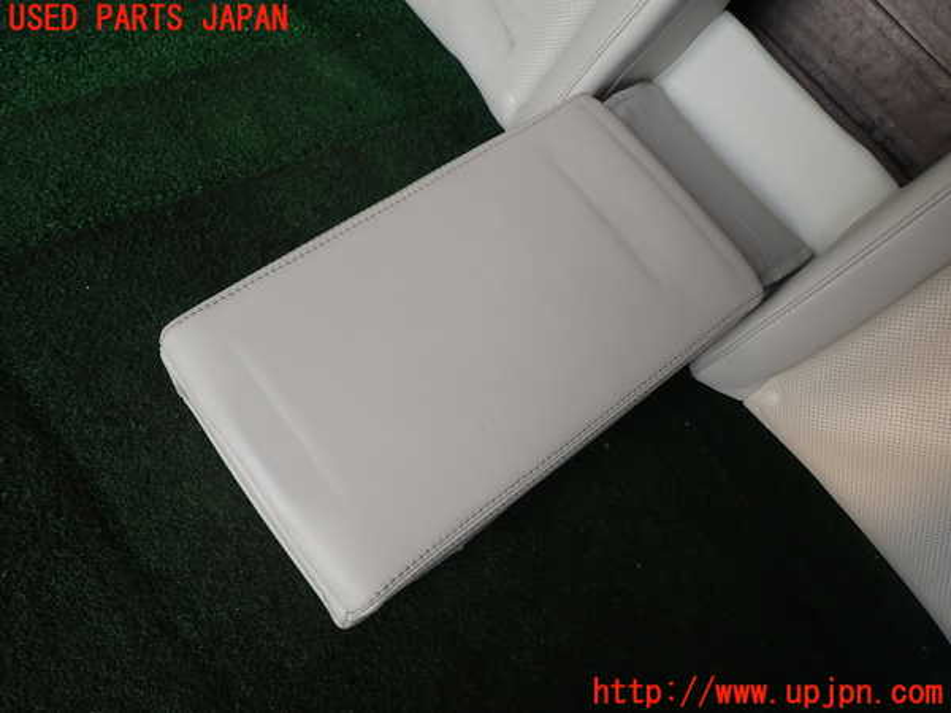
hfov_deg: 69.4
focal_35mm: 25
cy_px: 356
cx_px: 476
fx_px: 687
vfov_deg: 54.9
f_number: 2.8
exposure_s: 1/100
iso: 100
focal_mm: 4.5
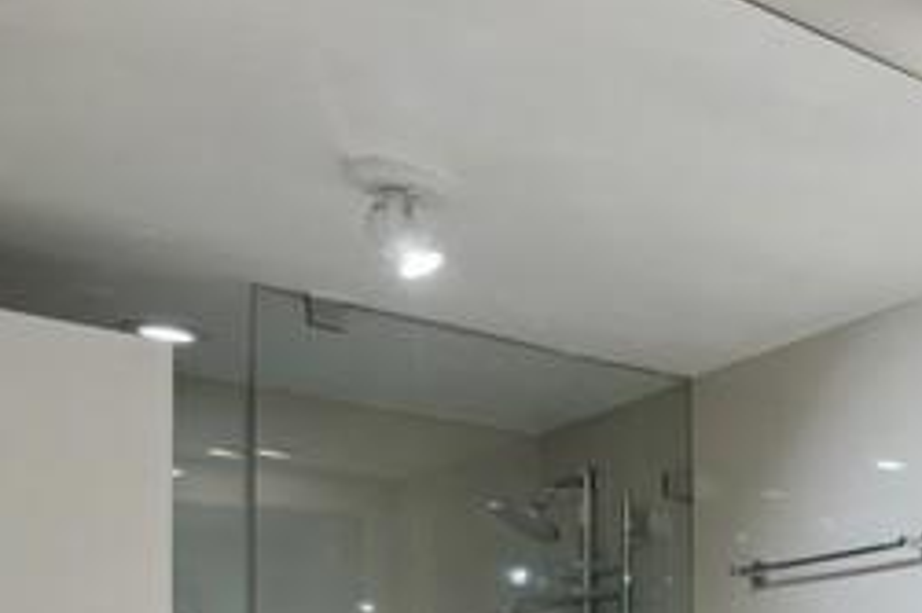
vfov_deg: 22.1
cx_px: 1436
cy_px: 908
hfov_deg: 26.2
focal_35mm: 51
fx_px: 1305
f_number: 9
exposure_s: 1/8
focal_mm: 16
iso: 200
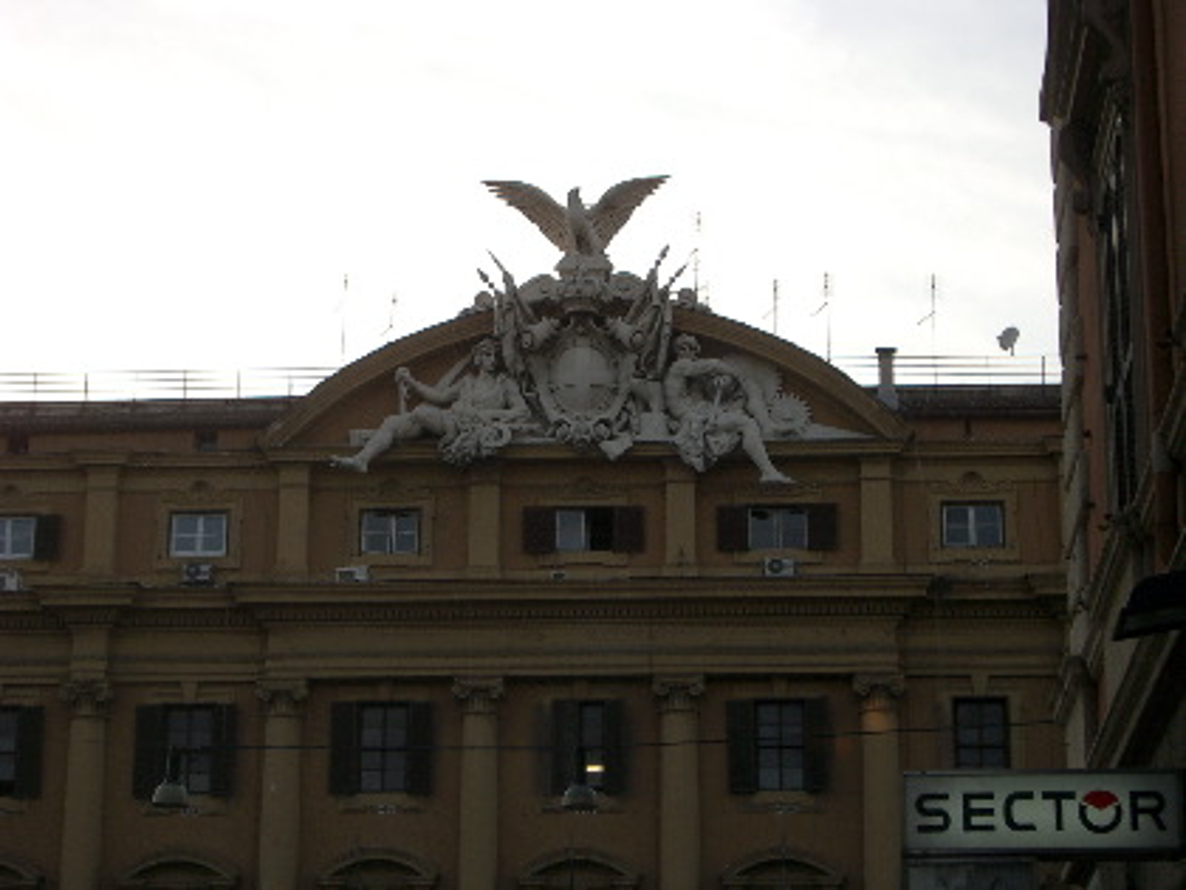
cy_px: 445
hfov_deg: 22.3
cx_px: 593
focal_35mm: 88
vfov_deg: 16.8
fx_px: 3015
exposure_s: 1/200
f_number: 4.4
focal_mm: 14.6
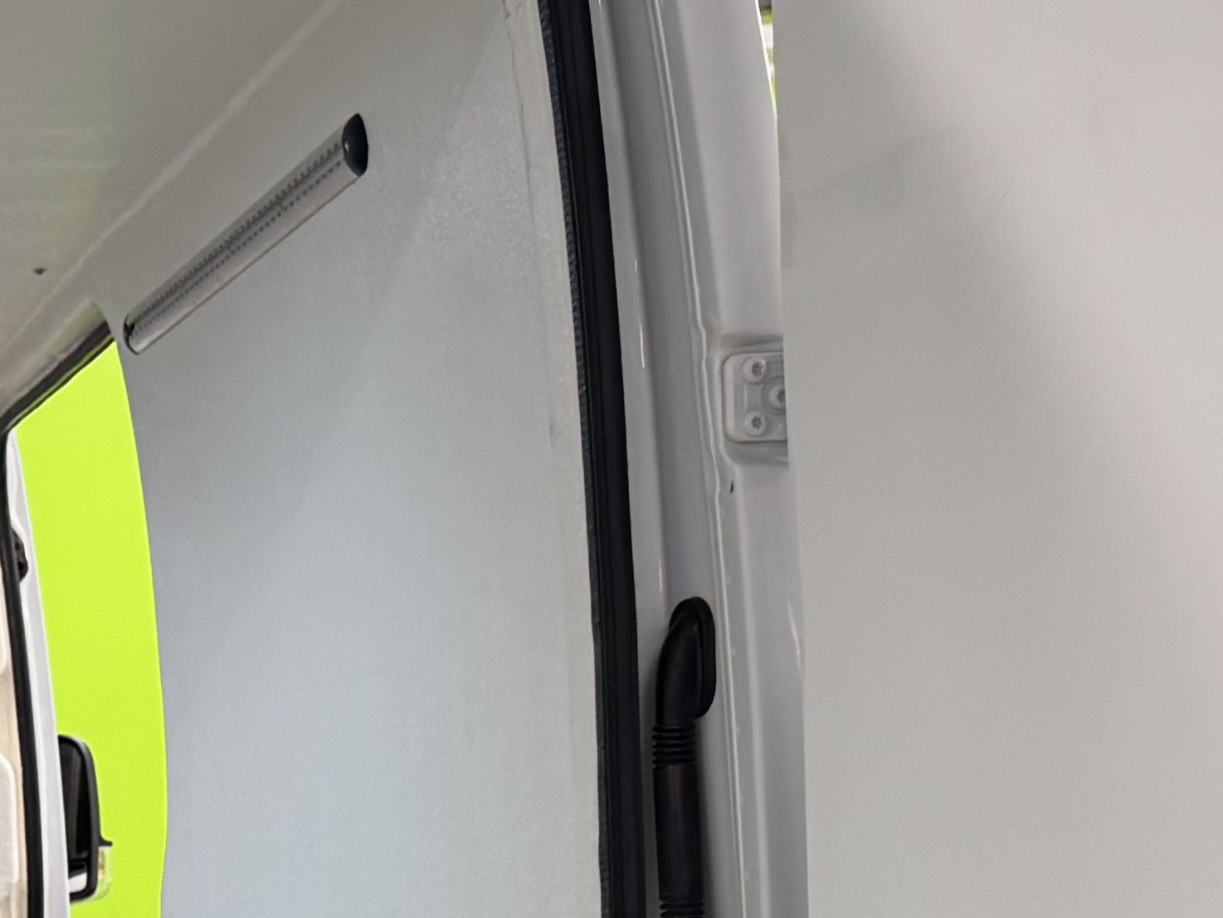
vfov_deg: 15.2
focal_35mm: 93
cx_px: -524
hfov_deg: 18.9
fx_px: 3286
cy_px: 1153
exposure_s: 1/100
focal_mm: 6.76
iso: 125
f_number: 1.78
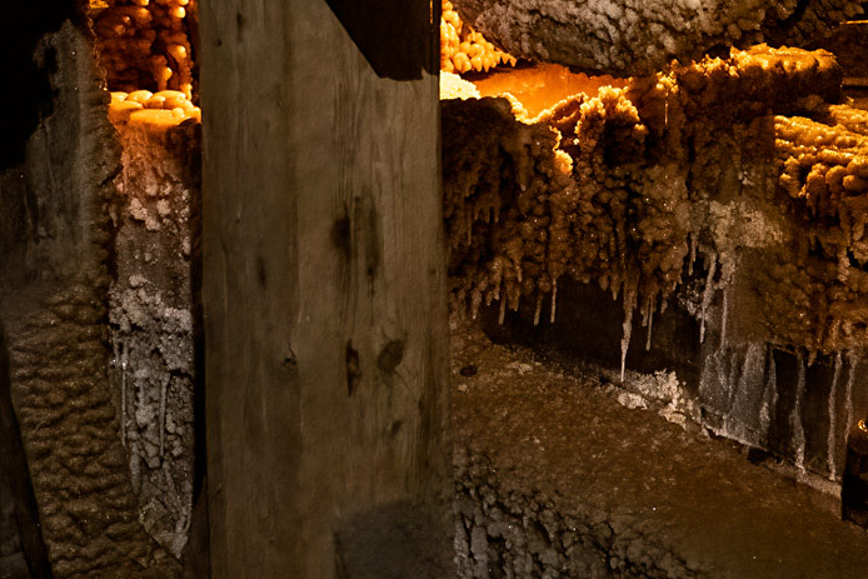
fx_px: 2026
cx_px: 405
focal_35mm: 84
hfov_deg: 24.2
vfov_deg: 16.0
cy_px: 29
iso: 6400
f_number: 2.8
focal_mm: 18
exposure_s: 1/40
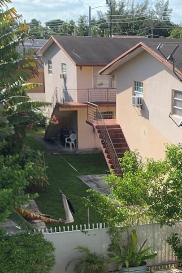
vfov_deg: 27.2
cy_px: 256
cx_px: 146
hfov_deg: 19.0
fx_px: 538
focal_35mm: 71
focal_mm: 4.25
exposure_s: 1/1250
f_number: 1.8
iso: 25
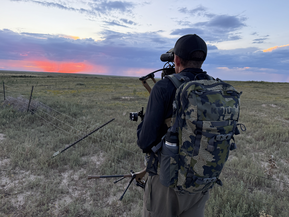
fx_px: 200
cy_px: 108
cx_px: 144
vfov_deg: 56.8
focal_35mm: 24
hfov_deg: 71.6
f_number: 1.78
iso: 200
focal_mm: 6.76
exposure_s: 1/170
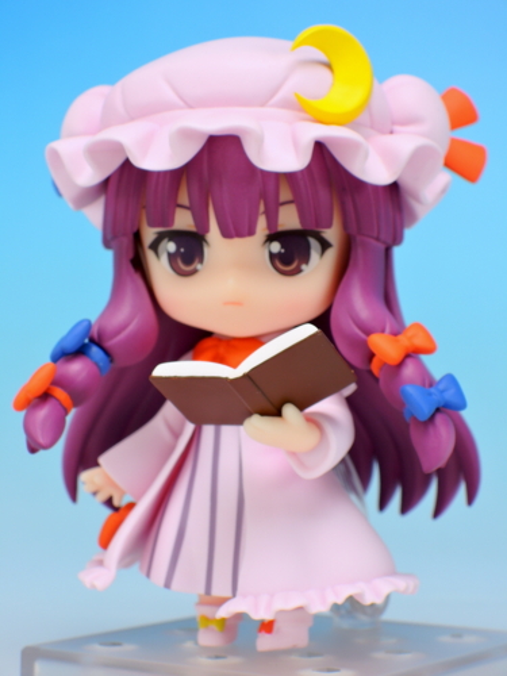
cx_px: 254
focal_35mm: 120
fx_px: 2343
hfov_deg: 12.3
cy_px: 338
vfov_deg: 16.4
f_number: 7.1
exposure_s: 1/2
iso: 80
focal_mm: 25.5
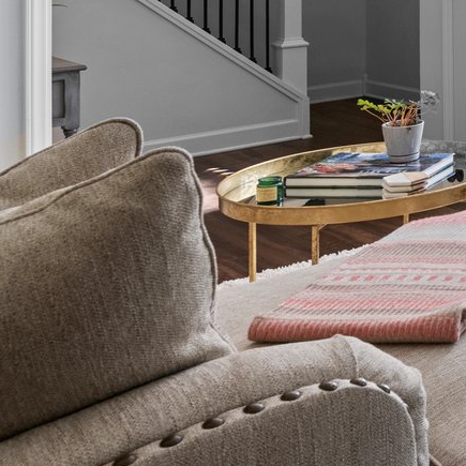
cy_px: -14
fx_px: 914
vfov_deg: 26.8
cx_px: 871
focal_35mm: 60
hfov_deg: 19.7
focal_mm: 15
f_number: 7.1
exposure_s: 1/15
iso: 400
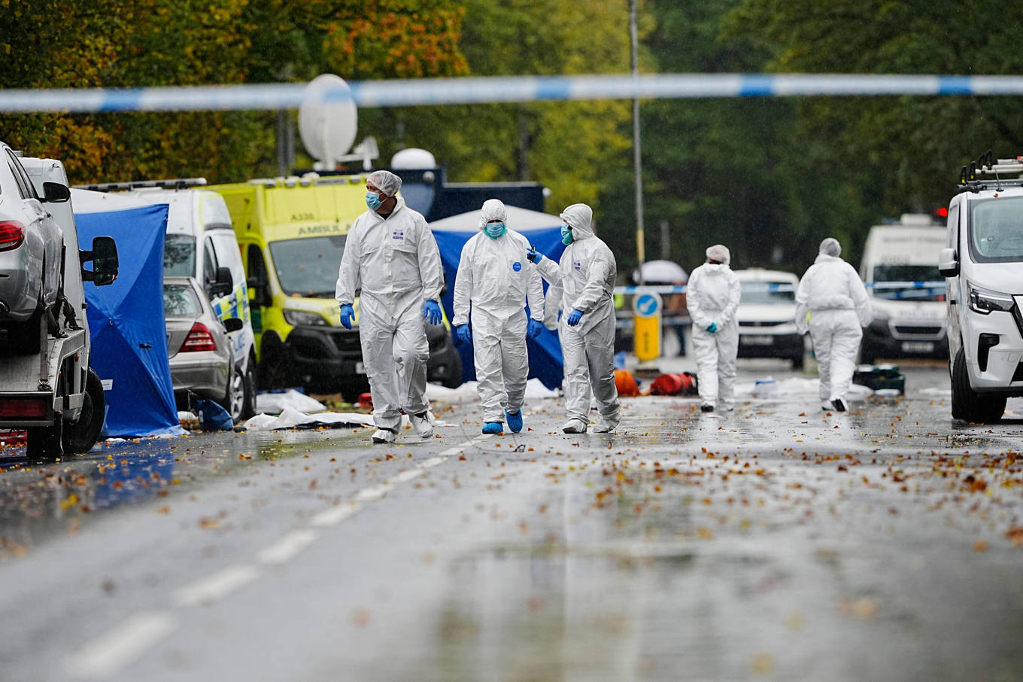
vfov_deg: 3.4
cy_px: 341
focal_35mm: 400
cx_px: 512
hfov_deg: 5.2
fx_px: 11363
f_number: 4.5
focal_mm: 400
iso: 640
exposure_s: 1/500
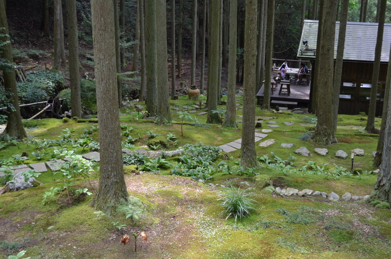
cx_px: 196
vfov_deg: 28.0
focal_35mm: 48
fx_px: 520
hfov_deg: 41.2
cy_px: 130
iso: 400
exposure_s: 1/80
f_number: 4.8
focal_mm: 32
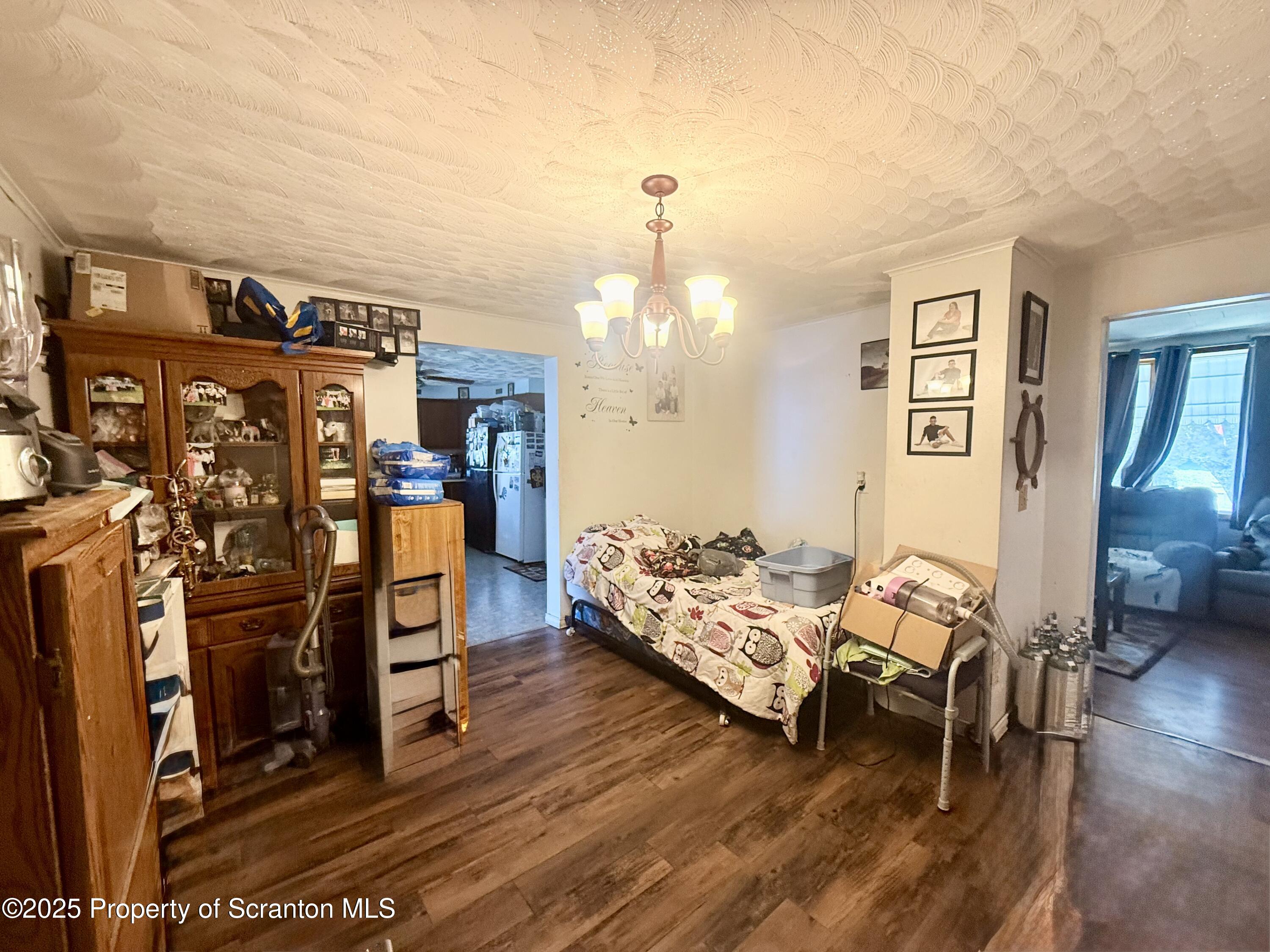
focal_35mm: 14
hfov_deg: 102.1
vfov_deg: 85.7
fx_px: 514
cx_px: 635
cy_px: 476
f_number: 2.2
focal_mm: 2.22
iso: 250
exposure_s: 1/60
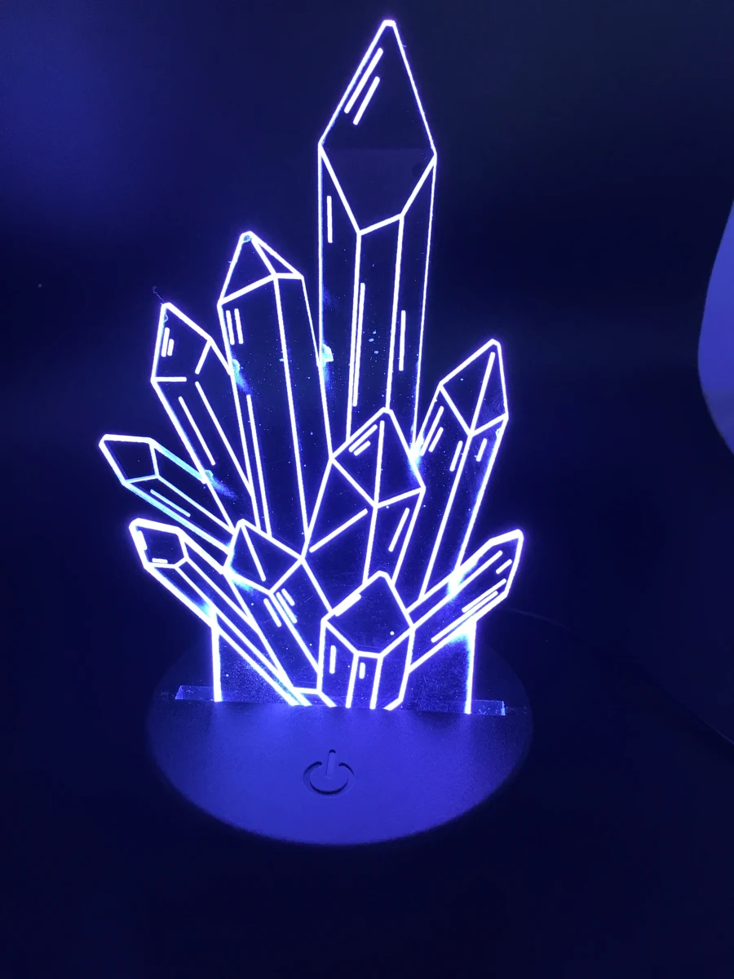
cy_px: 490
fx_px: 876
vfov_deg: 58.4
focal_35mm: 31
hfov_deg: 45.4
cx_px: 367
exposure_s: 1/30
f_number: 2.4
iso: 25
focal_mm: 3.3
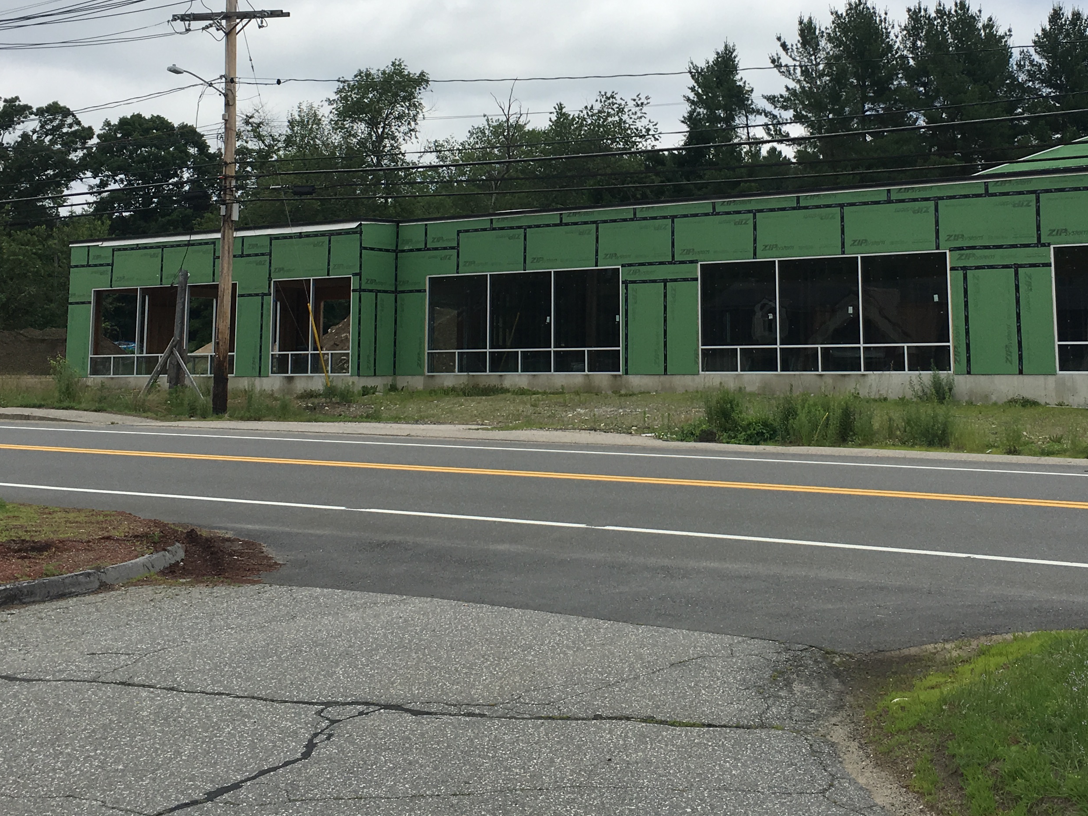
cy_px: 158
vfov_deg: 30.1
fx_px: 1477
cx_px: 620
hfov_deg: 40.3
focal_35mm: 47
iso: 25
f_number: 2.2
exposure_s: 1/2262
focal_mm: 4.15
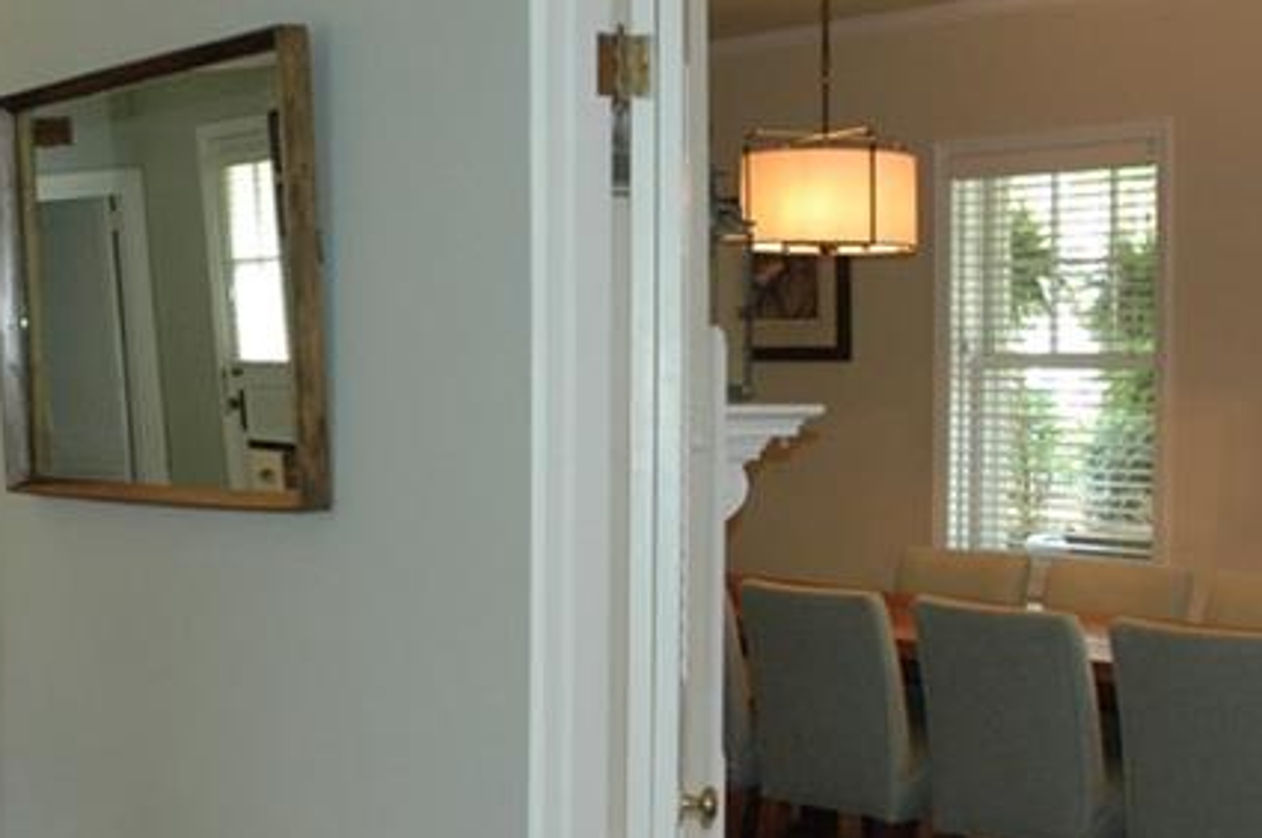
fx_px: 2275
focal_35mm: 65
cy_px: 437
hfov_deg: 30.3
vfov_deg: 20.9
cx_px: 267
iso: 640
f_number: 4
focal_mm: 18
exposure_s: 1/60
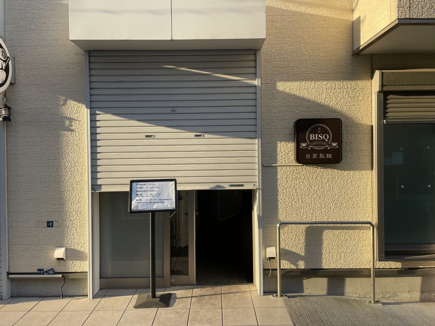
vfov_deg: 53.1
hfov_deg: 67.3
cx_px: 218
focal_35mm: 26
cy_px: 163
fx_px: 327
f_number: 1.6
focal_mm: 4.2
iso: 50
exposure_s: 1/596
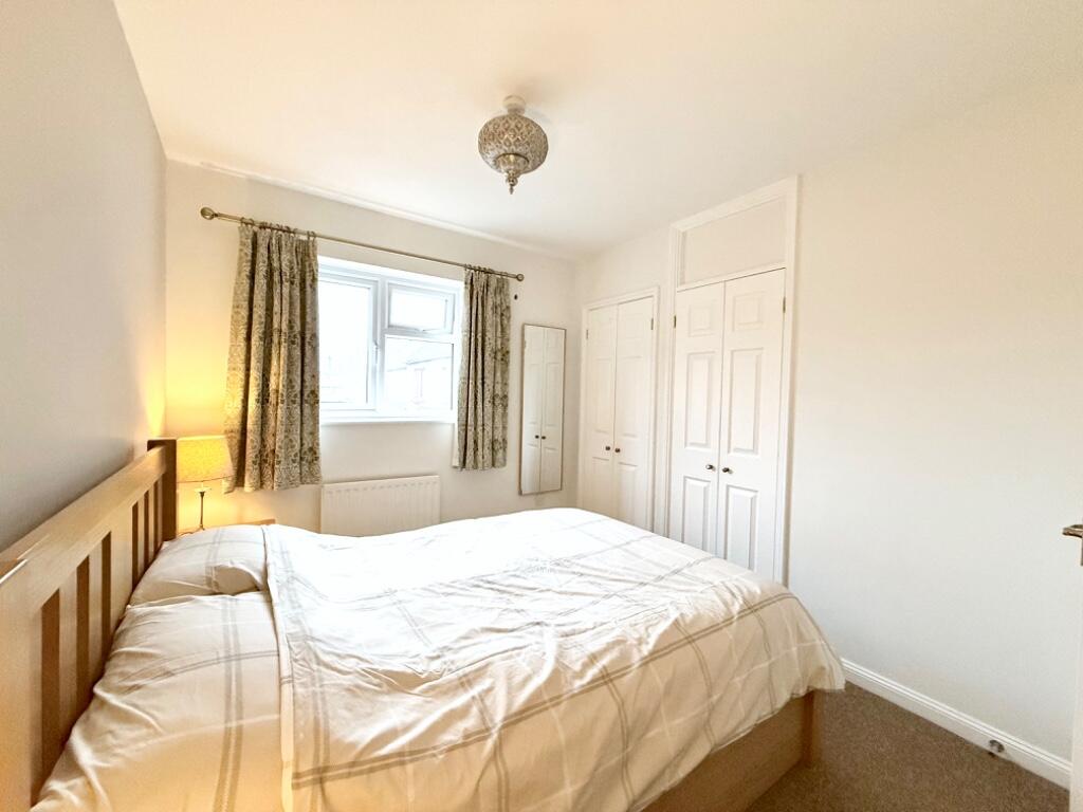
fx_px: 438
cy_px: 406
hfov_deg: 102.1
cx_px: 542
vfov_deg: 85.7
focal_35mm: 14
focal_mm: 2.22
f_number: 2.2
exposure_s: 1/100
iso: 640
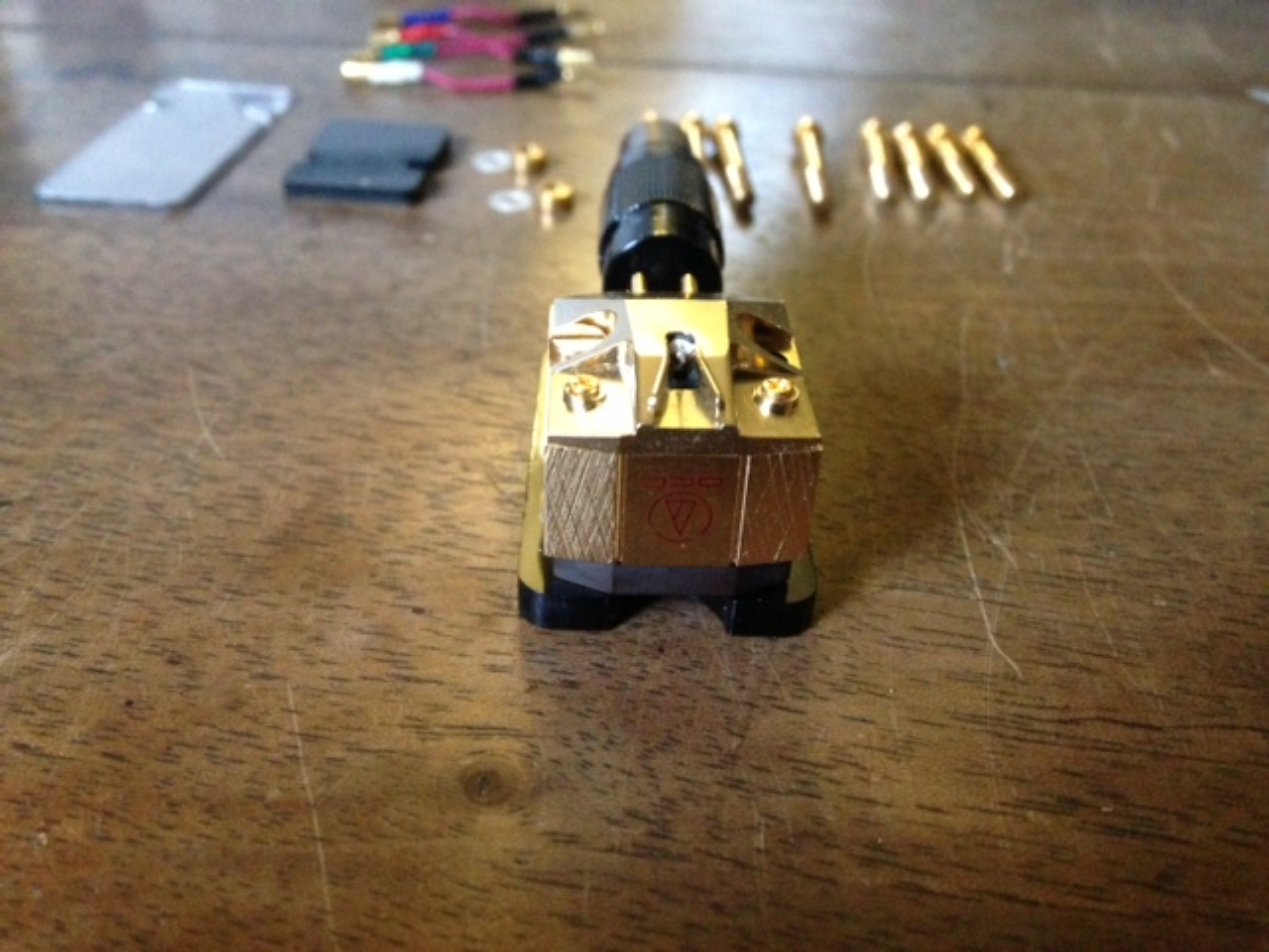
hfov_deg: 55.4
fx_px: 1210
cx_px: 634
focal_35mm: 33
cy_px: 476
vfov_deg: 42.9
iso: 640
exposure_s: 1/15
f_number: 2.4
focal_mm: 4.13
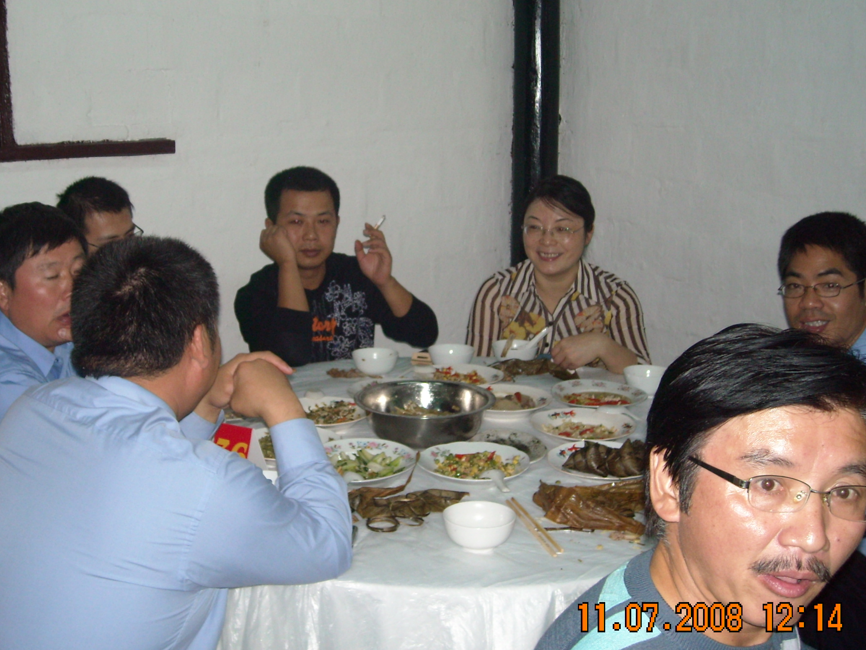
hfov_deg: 42.7
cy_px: 294
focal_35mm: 44
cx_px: 346
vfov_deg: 32.8
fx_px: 1101
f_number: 2.8
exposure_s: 1/60
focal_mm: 5.7
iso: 200
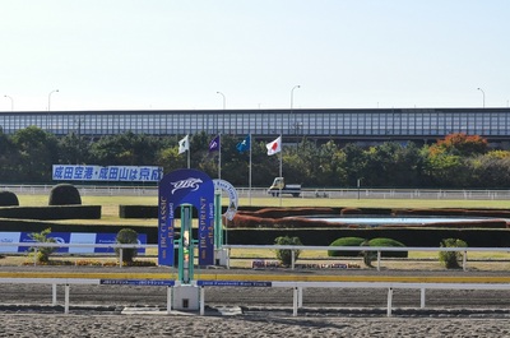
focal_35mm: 105
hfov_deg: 19.5
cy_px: 169
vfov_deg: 13.0
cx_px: 255
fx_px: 1485
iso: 1250
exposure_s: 1/800
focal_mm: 70
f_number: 14
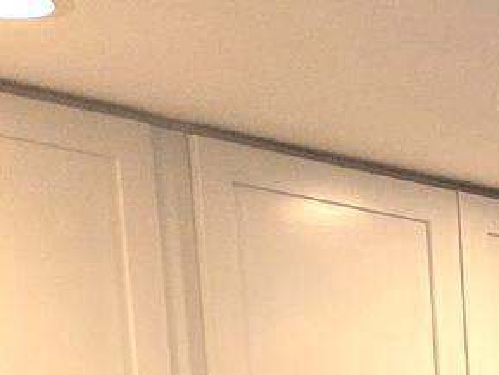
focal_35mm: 163
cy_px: 1147
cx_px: 1188
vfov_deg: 7.8
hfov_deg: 10.5
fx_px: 2351
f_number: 1.8
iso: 200
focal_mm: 5.4
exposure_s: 1/120
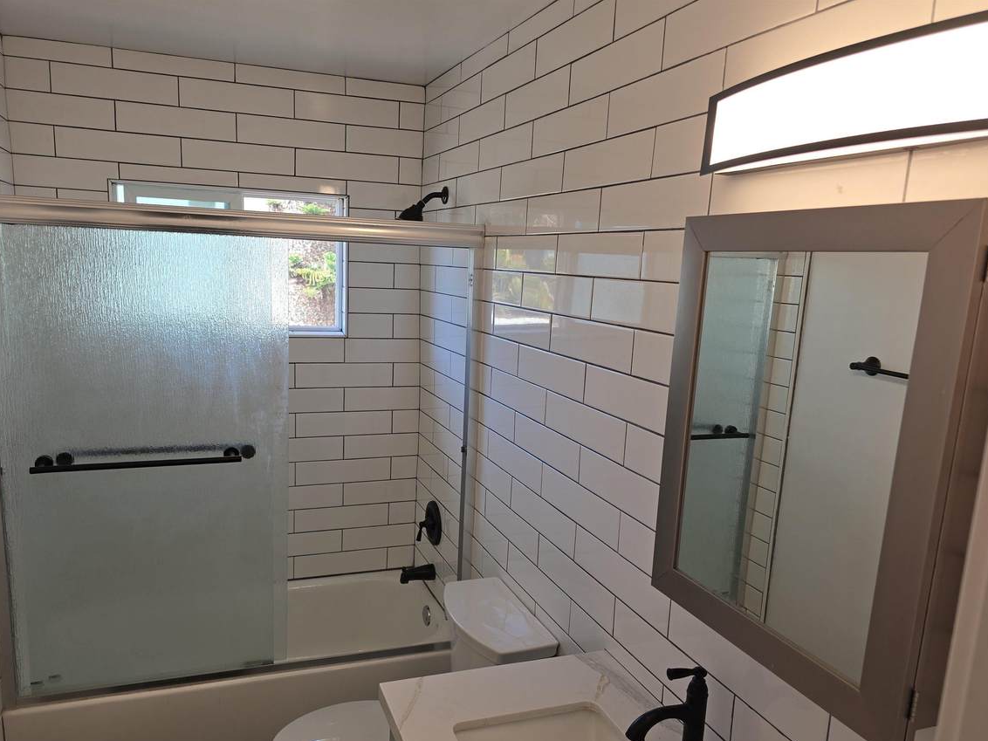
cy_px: 418
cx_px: 456
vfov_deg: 52.9
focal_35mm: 26
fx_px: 742
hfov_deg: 67.2
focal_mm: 6.3
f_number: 1.7
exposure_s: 1/120
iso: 40
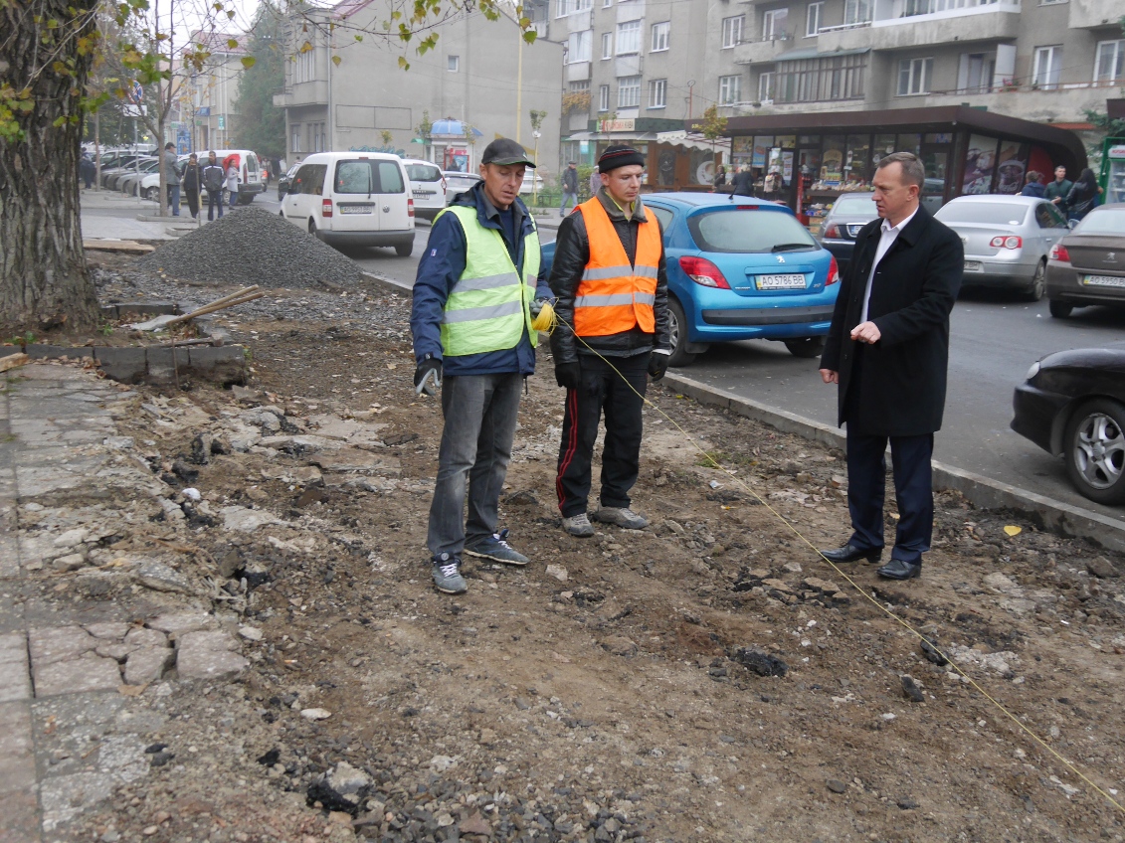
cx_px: 562
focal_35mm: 38
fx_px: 1235
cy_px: 422
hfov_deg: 49.0
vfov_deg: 37.7
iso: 640
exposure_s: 1/125
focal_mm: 19
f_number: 3.8
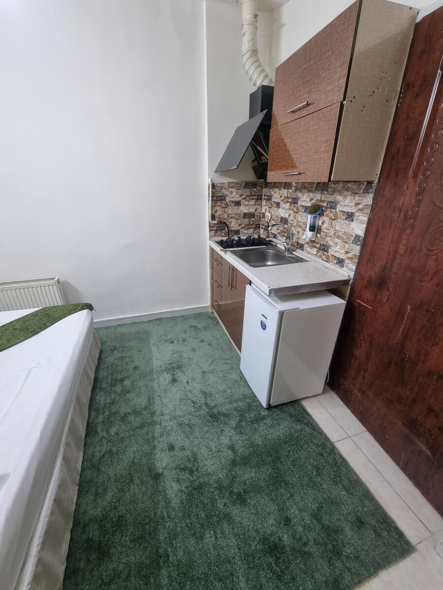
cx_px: 222
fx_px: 222
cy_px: 295
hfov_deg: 89.9
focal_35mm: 13
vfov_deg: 106.2
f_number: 2.2
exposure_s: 1/60
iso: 200
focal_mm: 2.2
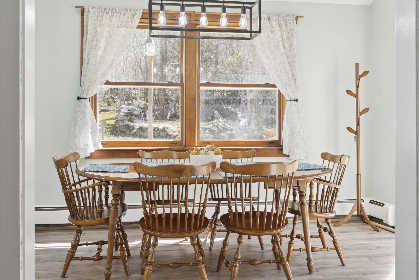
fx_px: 396
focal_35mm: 34
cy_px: 140
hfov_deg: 55.8
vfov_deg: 38.9
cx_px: 210
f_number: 8
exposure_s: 1/13
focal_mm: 23
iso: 400
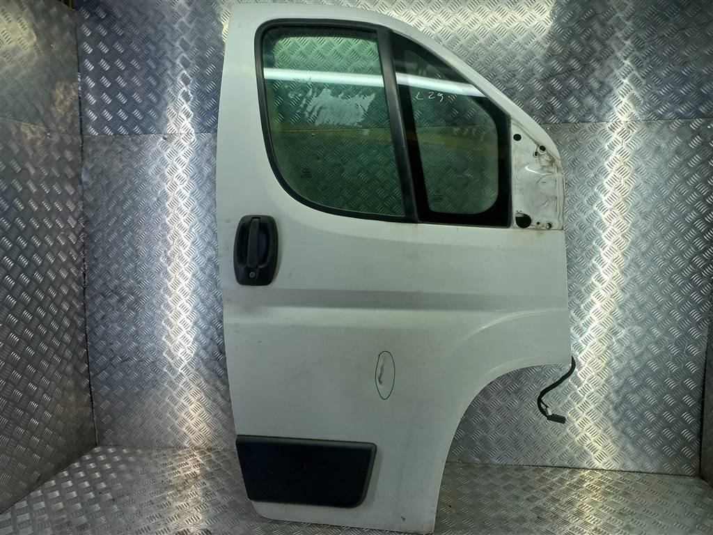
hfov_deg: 69.4
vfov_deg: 54.9
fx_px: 515
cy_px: 268
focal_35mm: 25
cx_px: 356
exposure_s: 1/100
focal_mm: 4.6
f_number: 1.8
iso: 40
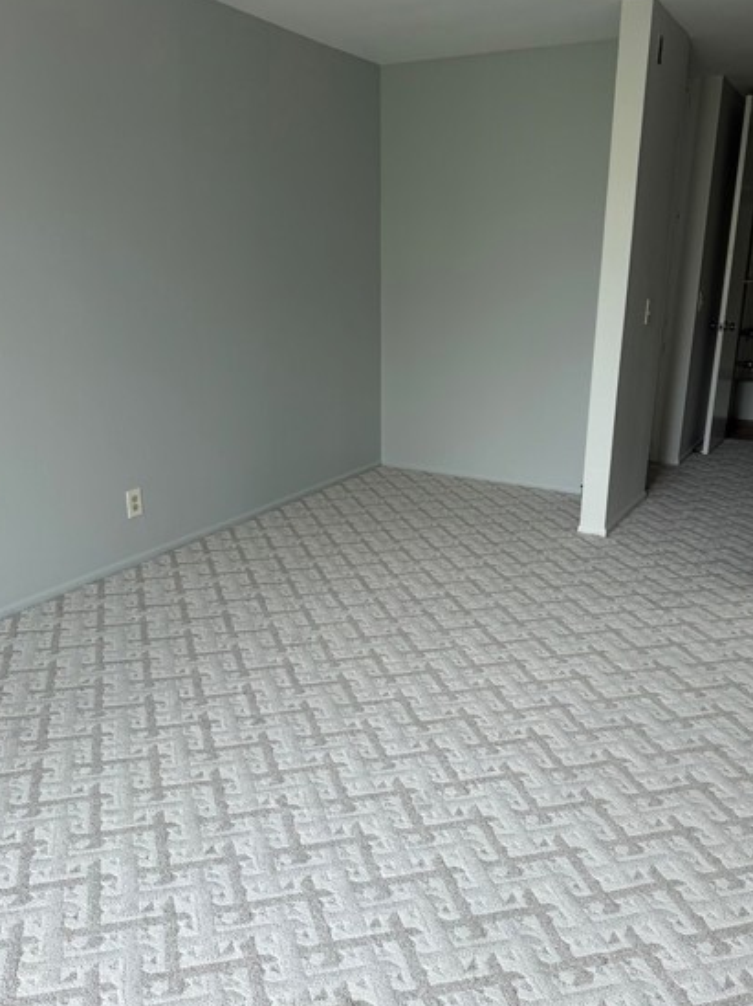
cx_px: 416
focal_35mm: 28
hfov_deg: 49.6
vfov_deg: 63.5
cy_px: 504
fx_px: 813
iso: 80
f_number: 1.78
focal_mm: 6.76
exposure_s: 1/121
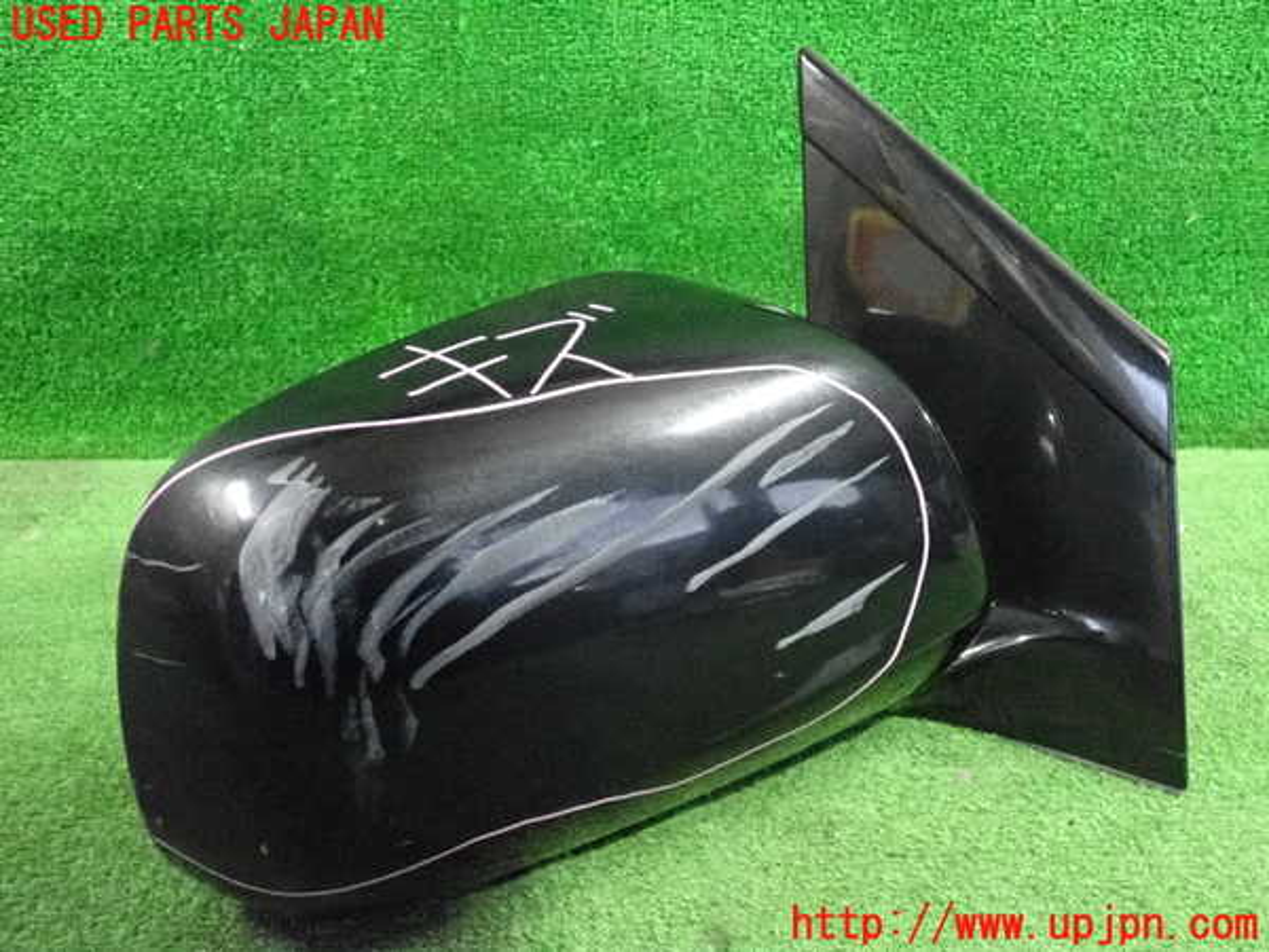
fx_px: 1320
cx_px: 634
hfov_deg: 51.4
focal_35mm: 36
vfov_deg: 39.7
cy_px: 476
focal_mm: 6.37
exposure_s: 1/125
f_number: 2.5
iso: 6400
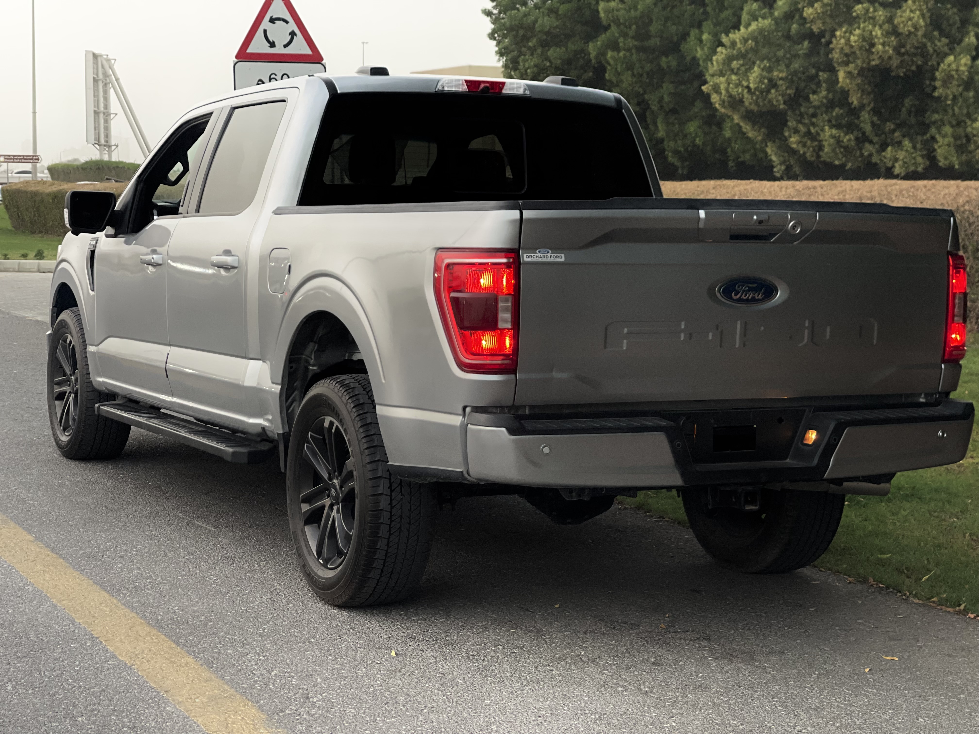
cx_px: 490
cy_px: 367
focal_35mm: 64
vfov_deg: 22.9
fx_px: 1810
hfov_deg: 30.3
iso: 250
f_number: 2.2
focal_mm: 7.5
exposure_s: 1/108
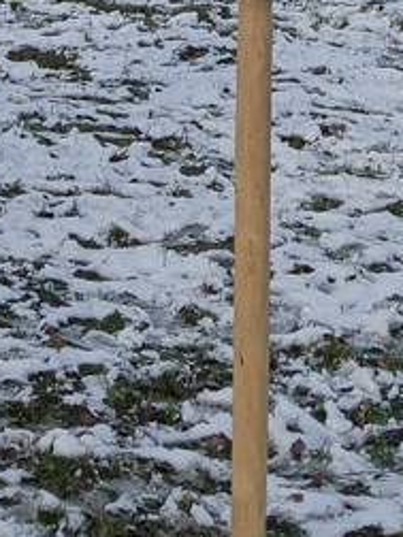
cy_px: -671
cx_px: 151
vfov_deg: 13.2
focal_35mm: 119
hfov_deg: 12.4
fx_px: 1847
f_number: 1.8
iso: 102
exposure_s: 1/251
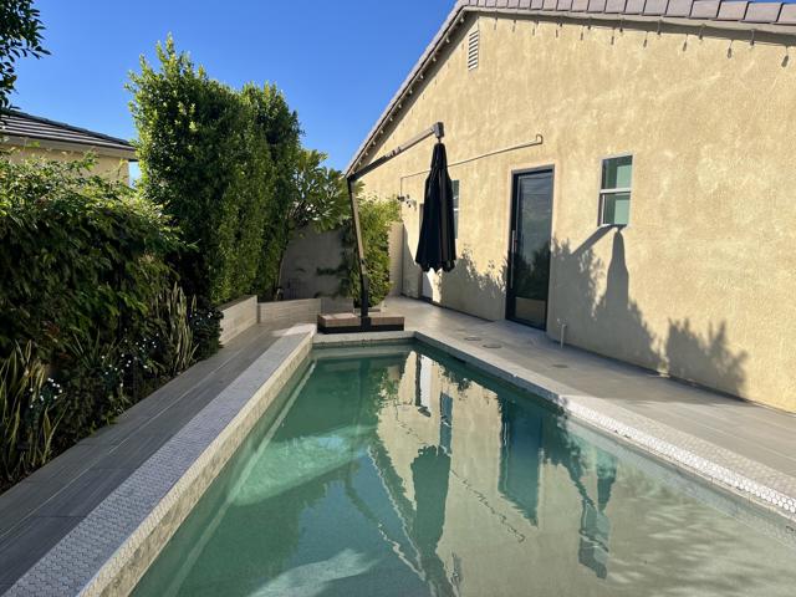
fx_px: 598
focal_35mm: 26
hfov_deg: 67.3
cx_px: 398
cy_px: 298
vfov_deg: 53.1
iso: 50
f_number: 1.6
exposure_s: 1/4310
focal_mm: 5.1
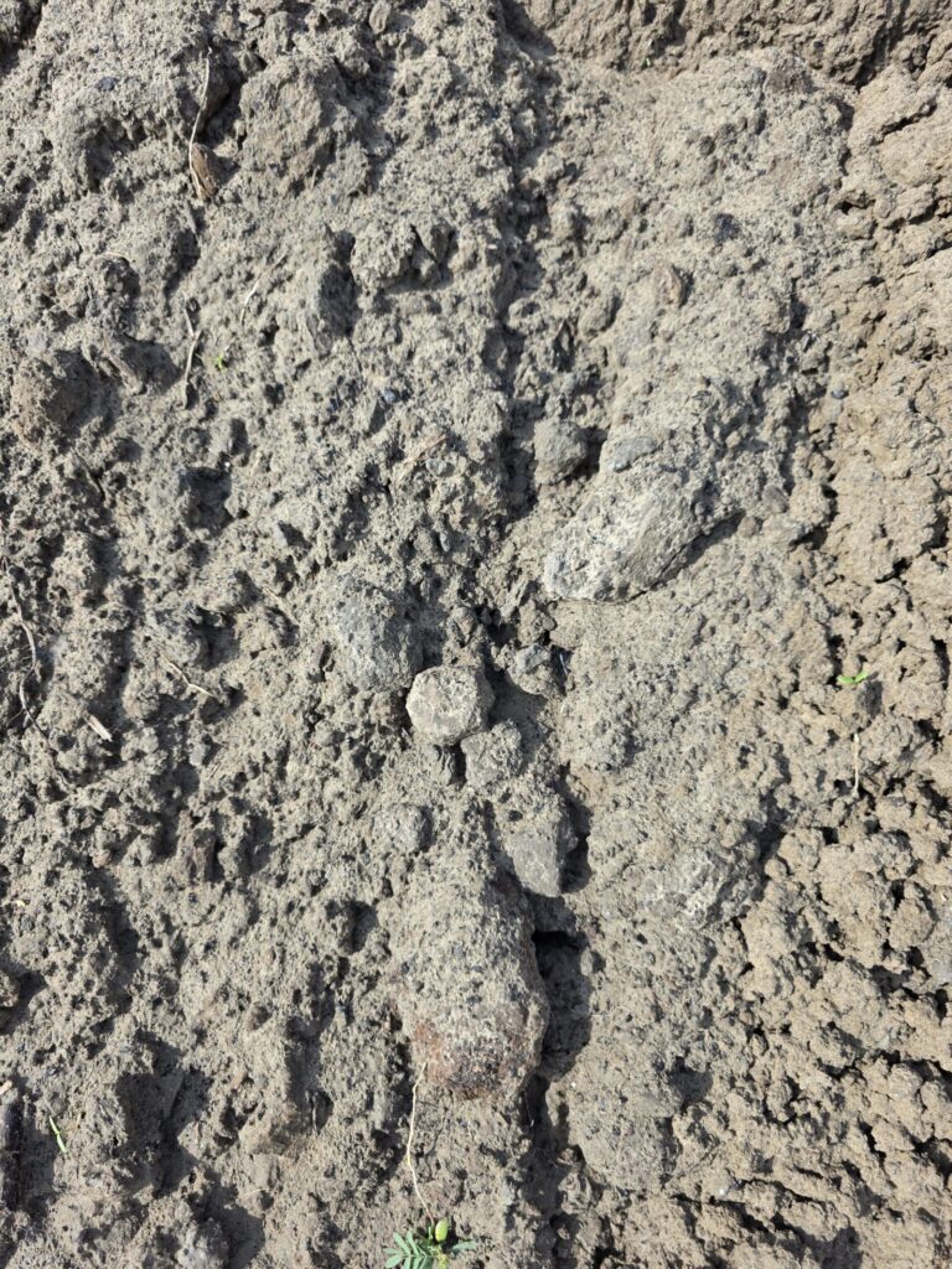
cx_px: 476
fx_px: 843
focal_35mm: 23
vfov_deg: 73.9
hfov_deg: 58.9
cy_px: 634
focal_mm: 6.3
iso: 80
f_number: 1.7
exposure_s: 1/2049
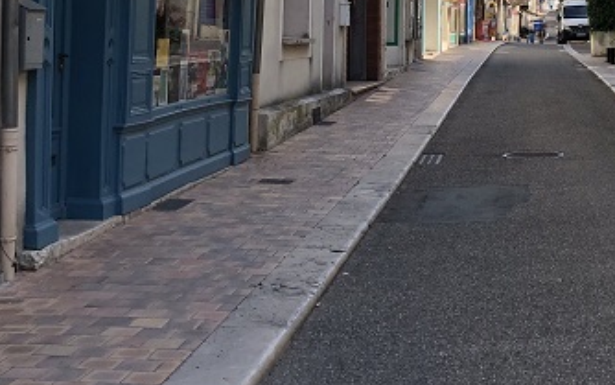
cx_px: 495
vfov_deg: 18.0
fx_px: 1190
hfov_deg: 28.3
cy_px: 17
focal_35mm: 71
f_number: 1.8
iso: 20
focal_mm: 3.99
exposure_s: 1/827
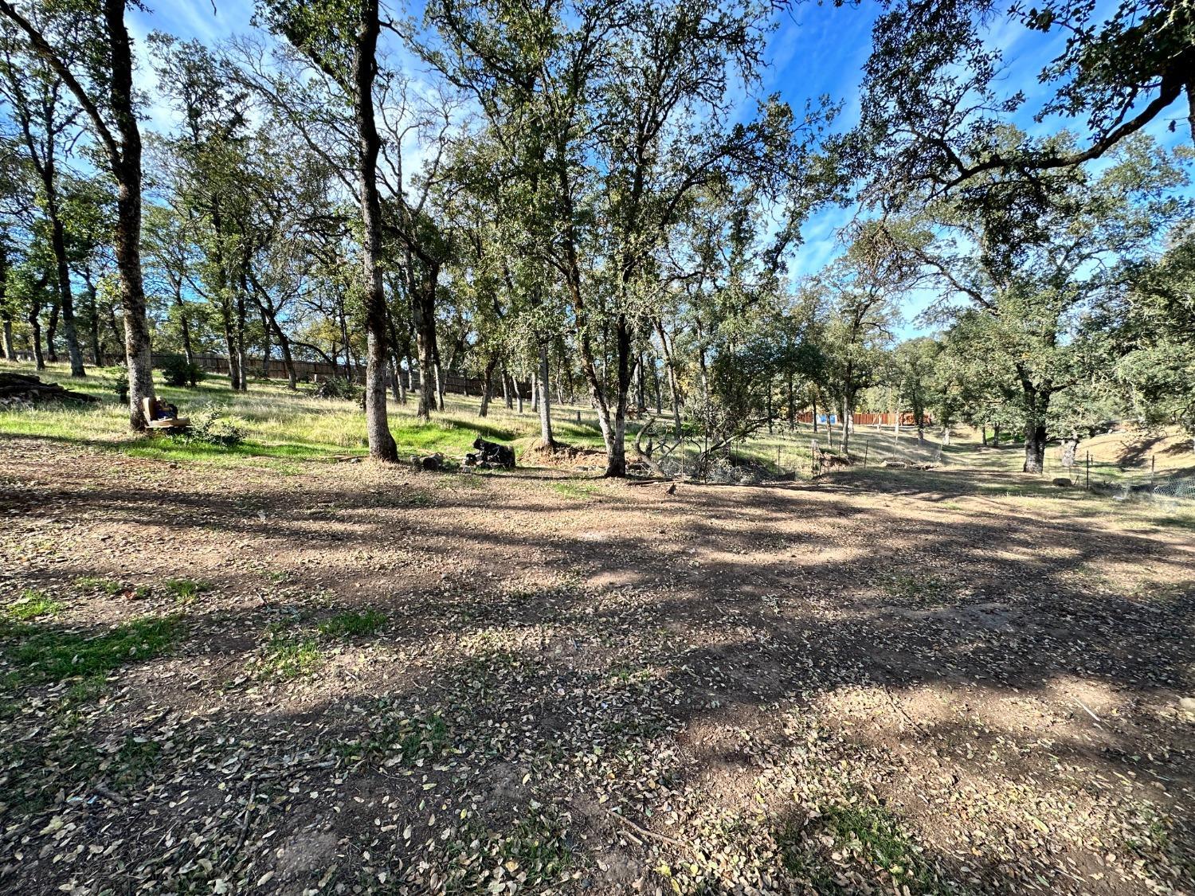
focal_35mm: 14
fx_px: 483
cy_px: 448
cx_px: 598
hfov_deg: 102.1
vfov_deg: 85.7
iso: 40
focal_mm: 2.22
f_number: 2.2
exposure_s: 1/449
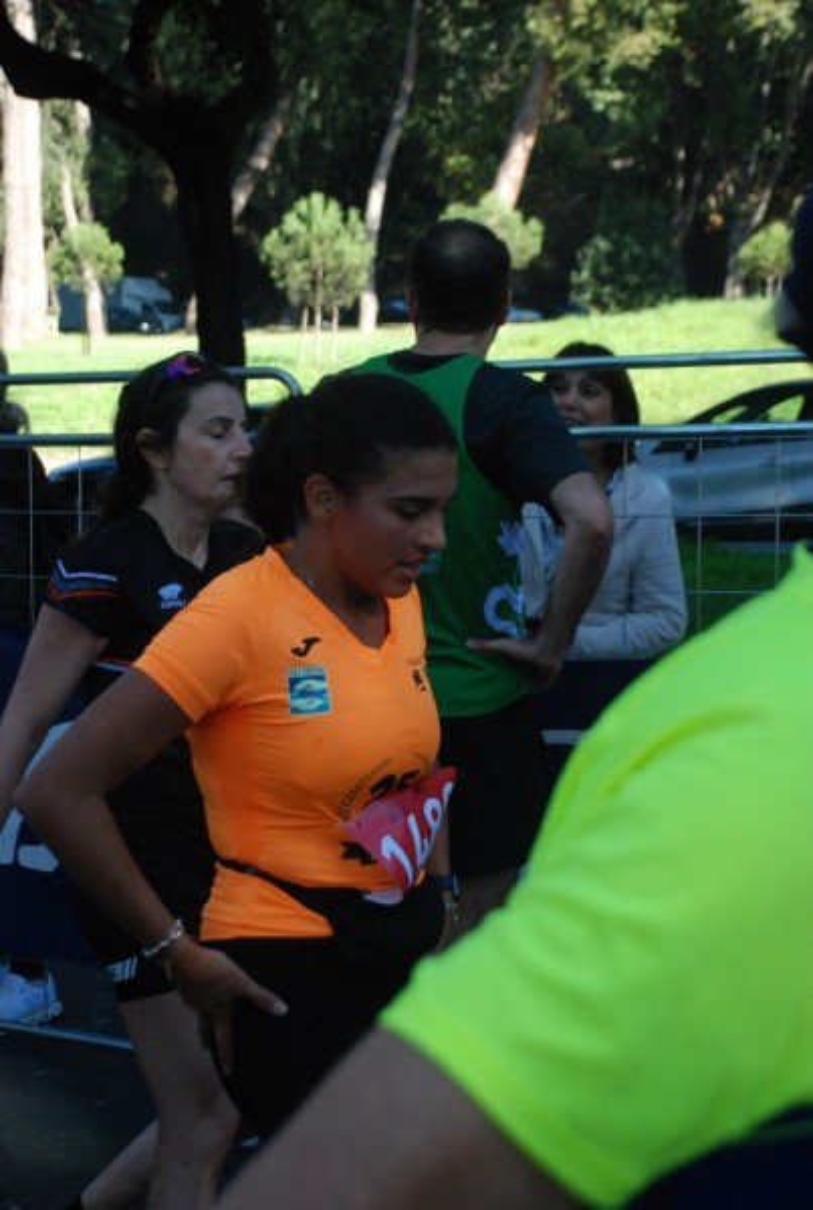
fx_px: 2224
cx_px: 406
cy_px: 605
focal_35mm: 66
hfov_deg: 20.7
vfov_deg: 30.4
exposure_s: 1/800
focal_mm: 44
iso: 1000
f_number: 4.8
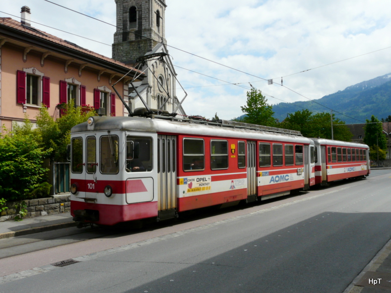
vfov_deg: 42.9
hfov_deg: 55.4
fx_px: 373
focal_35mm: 33
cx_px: 196
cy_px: 146
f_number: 6.3
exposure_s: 1/400
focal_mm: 5.4
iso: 100
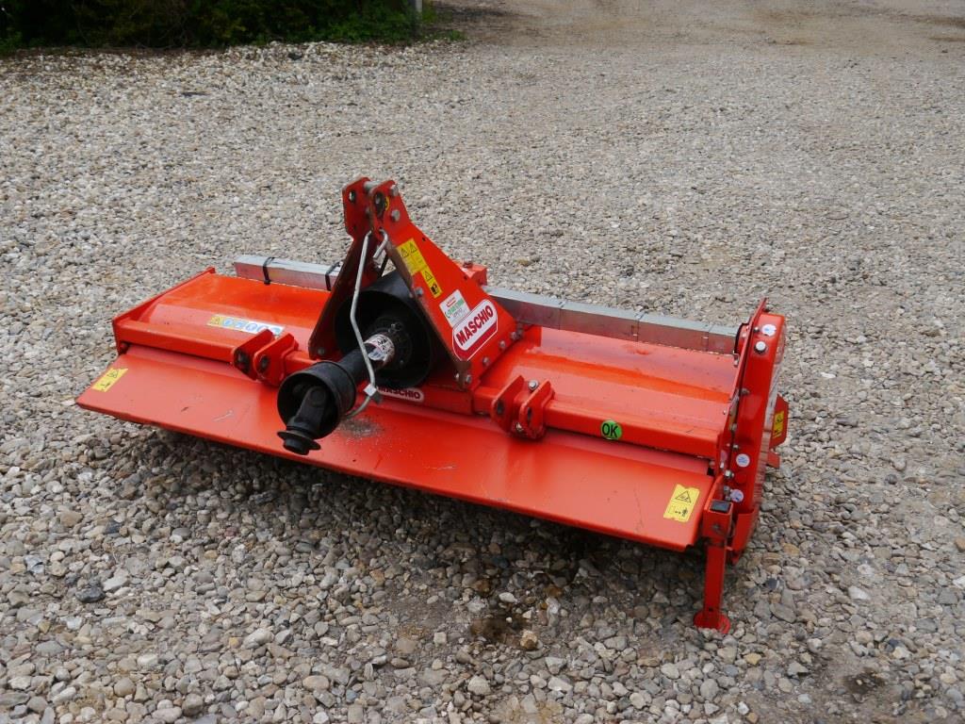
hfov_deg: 51.4
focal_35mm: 36
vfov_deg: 39.7
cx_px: 482
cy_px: 362
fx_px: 1004
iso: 160
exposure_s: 1/200
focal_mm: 18
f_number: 5.6
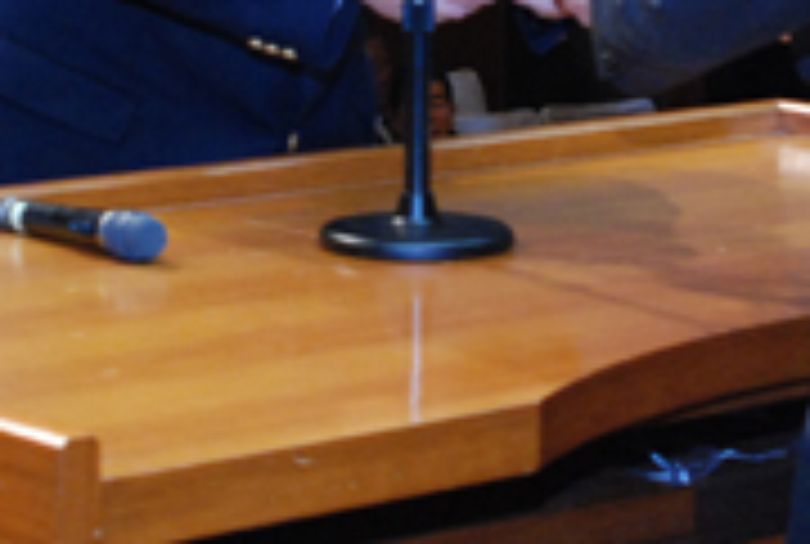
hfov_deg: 12.8
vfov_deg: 8.6
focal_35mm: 160
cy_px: -54
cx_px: 621
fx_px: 3609
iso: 1600
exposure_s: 1/60
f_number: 5.6
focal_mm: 32
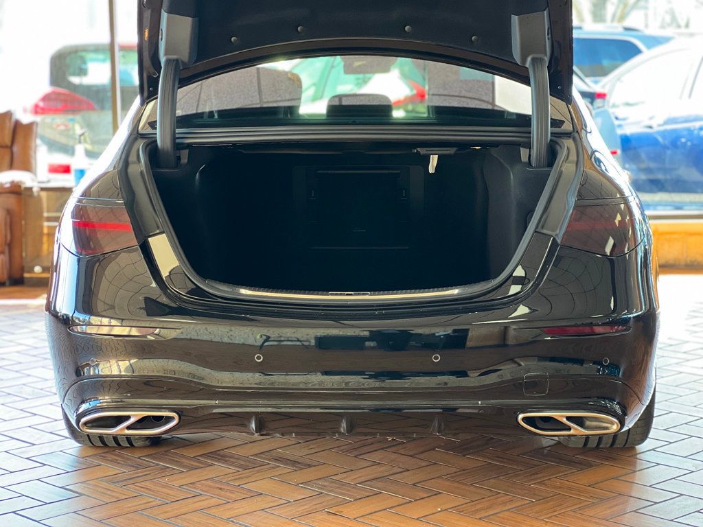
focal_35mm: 77
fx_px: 1564
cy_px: 264
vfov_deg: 19.1
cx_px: 352
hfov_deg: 25.3
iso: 200
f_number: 2.8
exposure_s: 1/40
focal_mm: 9
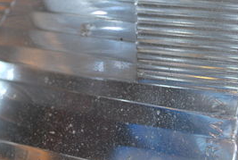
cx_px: 109
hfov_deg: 19.6
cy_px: 34
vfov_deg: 13.1
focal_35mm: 104
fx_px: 690
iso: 140
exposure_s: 1/60
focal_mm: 29
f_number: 4.8
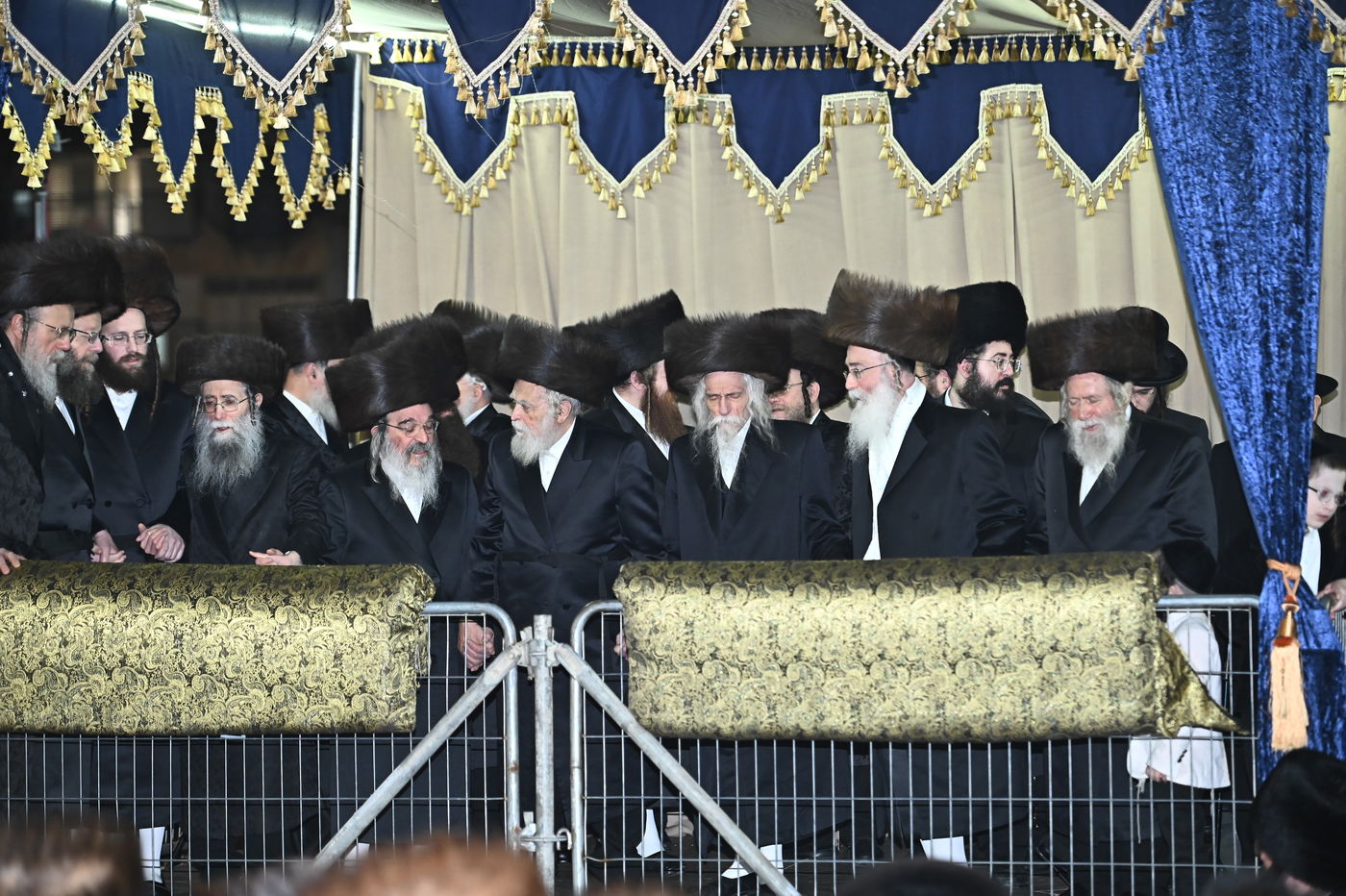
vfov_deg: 11.2
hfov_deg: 16.8
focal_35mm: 122
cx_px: 673
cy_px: 448
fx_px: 4559
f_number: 3.2
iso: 2500
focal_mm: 122
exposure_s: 1/200
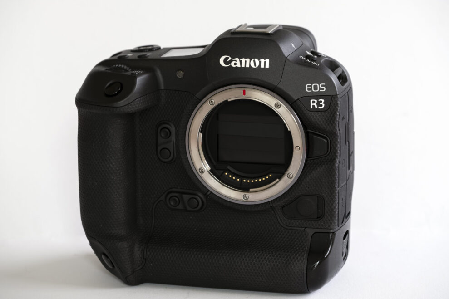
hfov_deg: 17.1
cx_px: 224
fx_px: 1496
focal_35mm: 120
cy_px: 150
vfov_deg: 11.4
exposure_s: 1/20
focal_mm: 80
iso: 200
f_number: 5.6
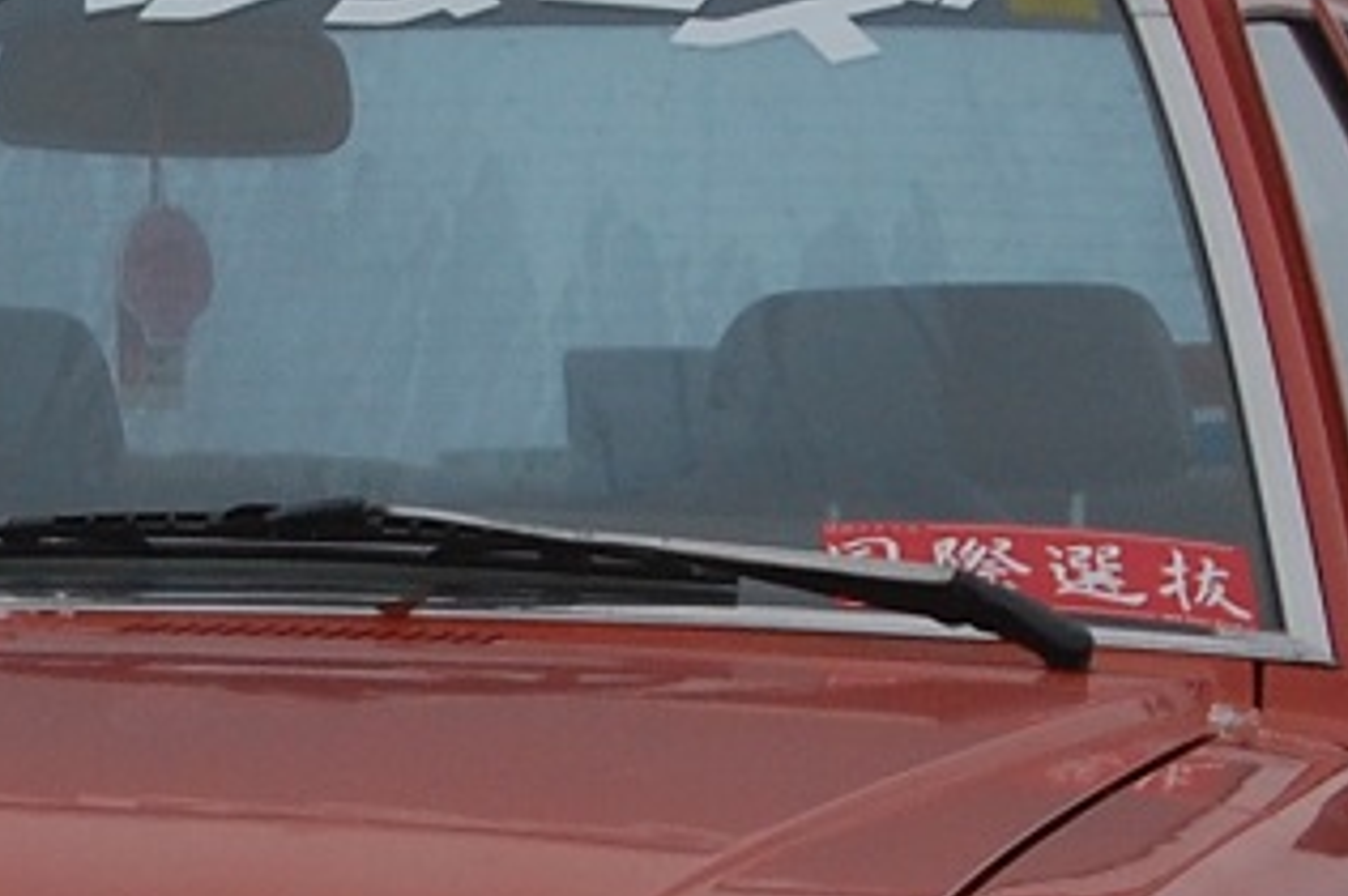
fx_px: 12119
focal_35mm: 324
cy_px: 1007
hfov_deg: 6.3
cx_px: -64
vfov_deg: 4.2
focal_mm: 42
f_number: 5.6
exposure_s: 1/125
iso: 320
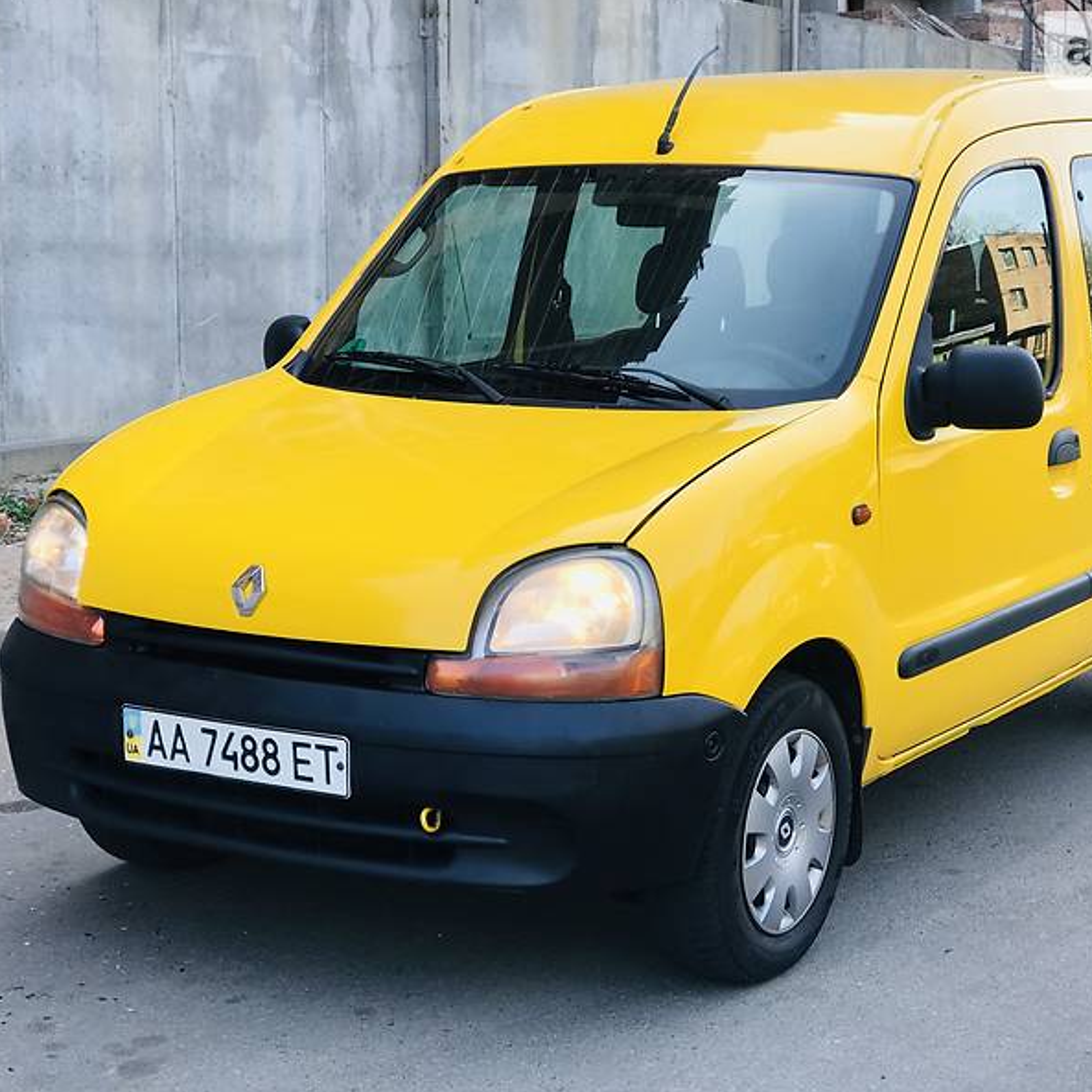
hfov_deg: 25.3
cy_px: 541
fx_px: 2427
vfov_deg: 25.4
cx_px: 600
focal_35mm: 68
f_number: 2.8
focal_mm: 6.6
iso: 20
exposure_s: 1/147
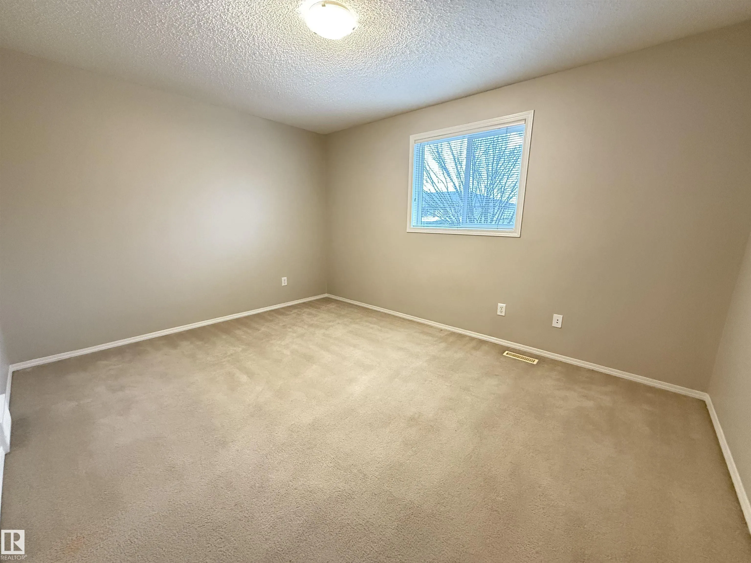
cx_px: 376
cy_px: 282
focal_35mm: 14
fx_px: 304
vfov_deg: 85.7
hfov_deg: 102.1
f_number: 2.2
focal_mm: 2.22
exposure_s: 1/60
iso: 1000
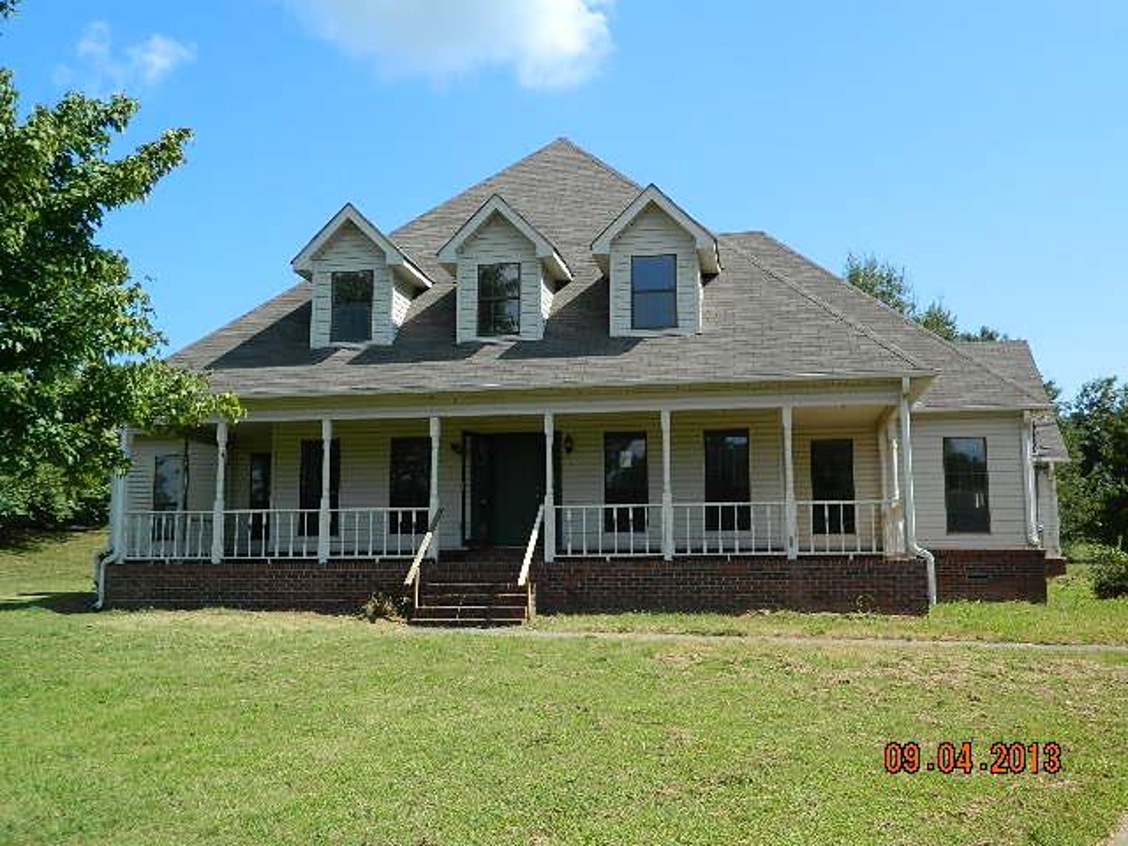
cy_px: 423
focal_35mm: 35
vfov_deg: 40.7
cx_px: 564
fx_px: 1141
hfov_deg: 52.6
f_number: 3.3
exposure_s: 1/640
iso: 80
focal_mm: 6.2
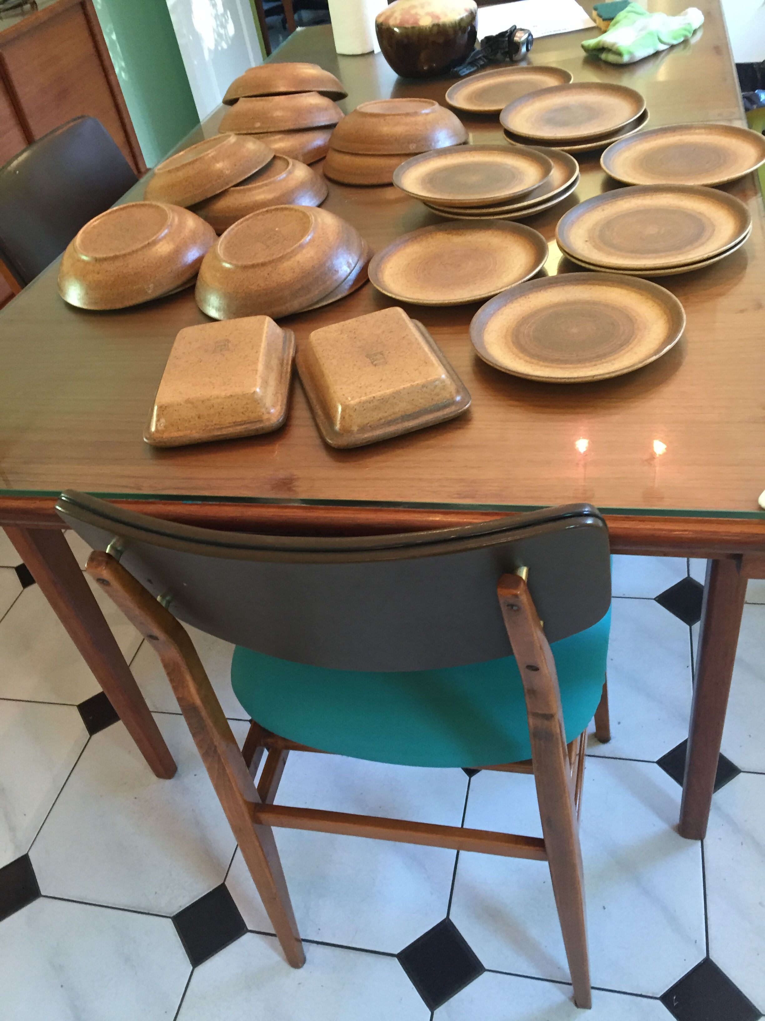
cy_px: 510
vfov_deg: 61.7
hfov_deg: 48.2
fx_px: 855
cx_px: 382
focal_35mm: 29
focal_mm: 4.15
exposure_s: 1/33
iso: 200
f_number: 2.2
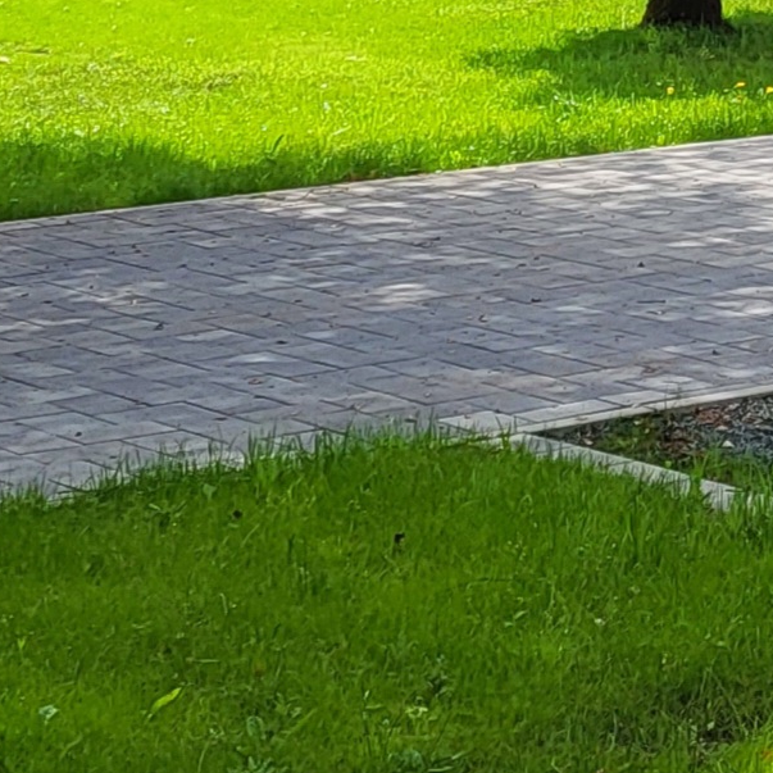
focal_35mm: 120
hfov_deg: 13.0
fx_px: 3032
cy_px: -595
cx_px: 1434
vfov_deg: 13.2
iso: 40
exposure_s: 1/3333
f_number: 1.8
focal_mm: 5.4
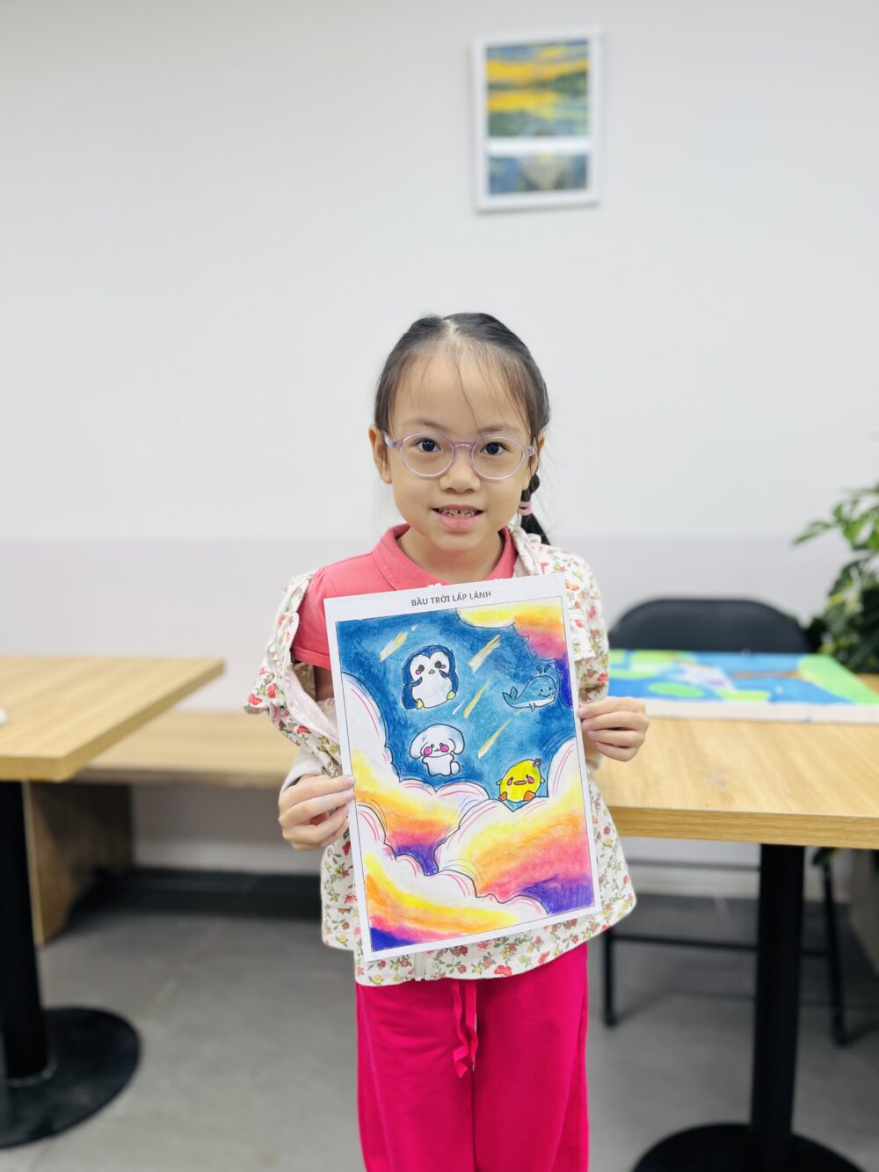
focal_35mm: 26
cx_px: 440
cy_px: 586
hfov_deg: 53.1
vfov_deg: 67.3
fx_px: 880
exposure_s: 1/100
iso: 40
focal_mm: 5.1
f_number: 1.6
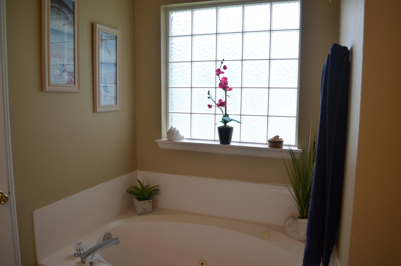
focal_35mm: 27
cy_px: 133
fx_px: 300
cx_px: 200
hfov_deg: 67.5
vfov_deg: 47.7
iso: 100
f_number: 4
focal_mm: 18
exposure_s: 1/60
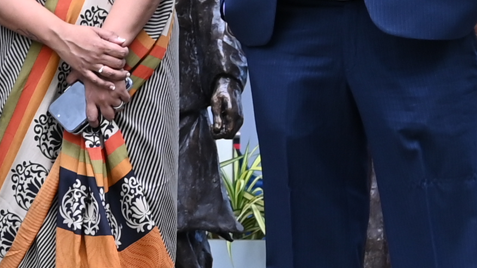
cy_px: 182
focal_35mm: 220
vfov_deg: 5.5
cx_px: -158
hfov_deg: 9.6
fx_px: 2778
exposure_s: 1/125
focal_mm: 30.5
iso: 400
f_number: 6.3
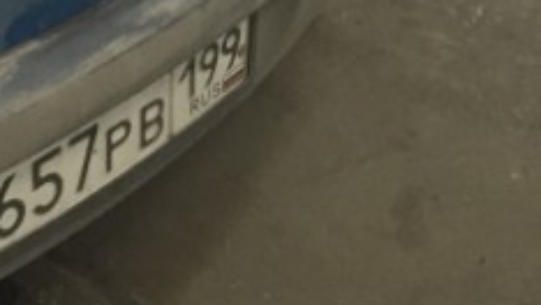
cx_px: -125
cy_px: -280
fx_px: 1550
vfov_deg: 10.4
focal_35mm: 108
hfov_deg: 18.6
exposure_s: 1/33
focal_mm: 4.15
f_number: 2.2
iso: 250
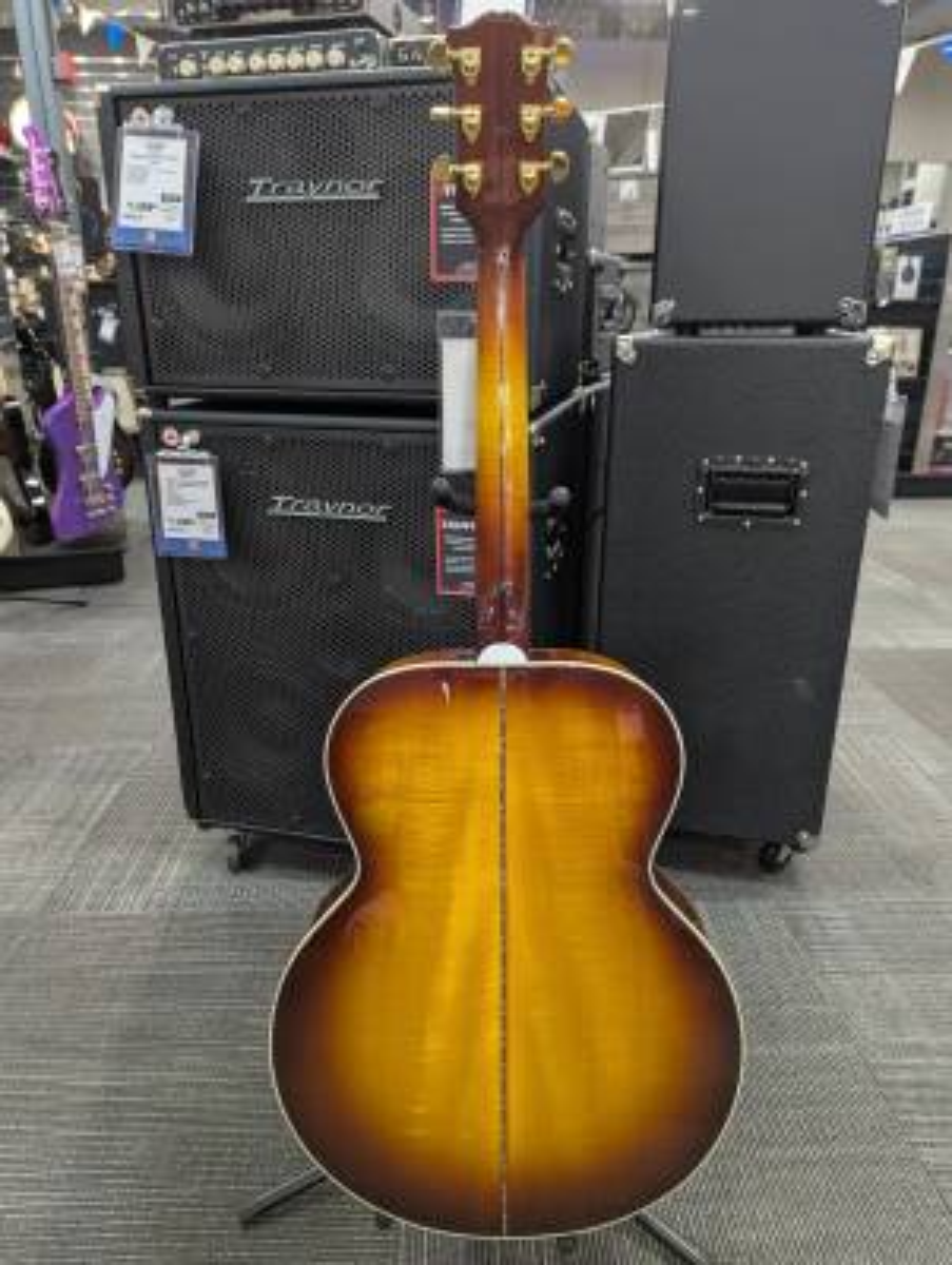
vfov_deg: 71.5
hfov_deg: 56.9
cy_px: 632
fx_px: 878
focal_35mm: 24
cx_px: 476
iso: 111
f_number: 1.85
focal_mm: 6.81
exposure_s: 1/40
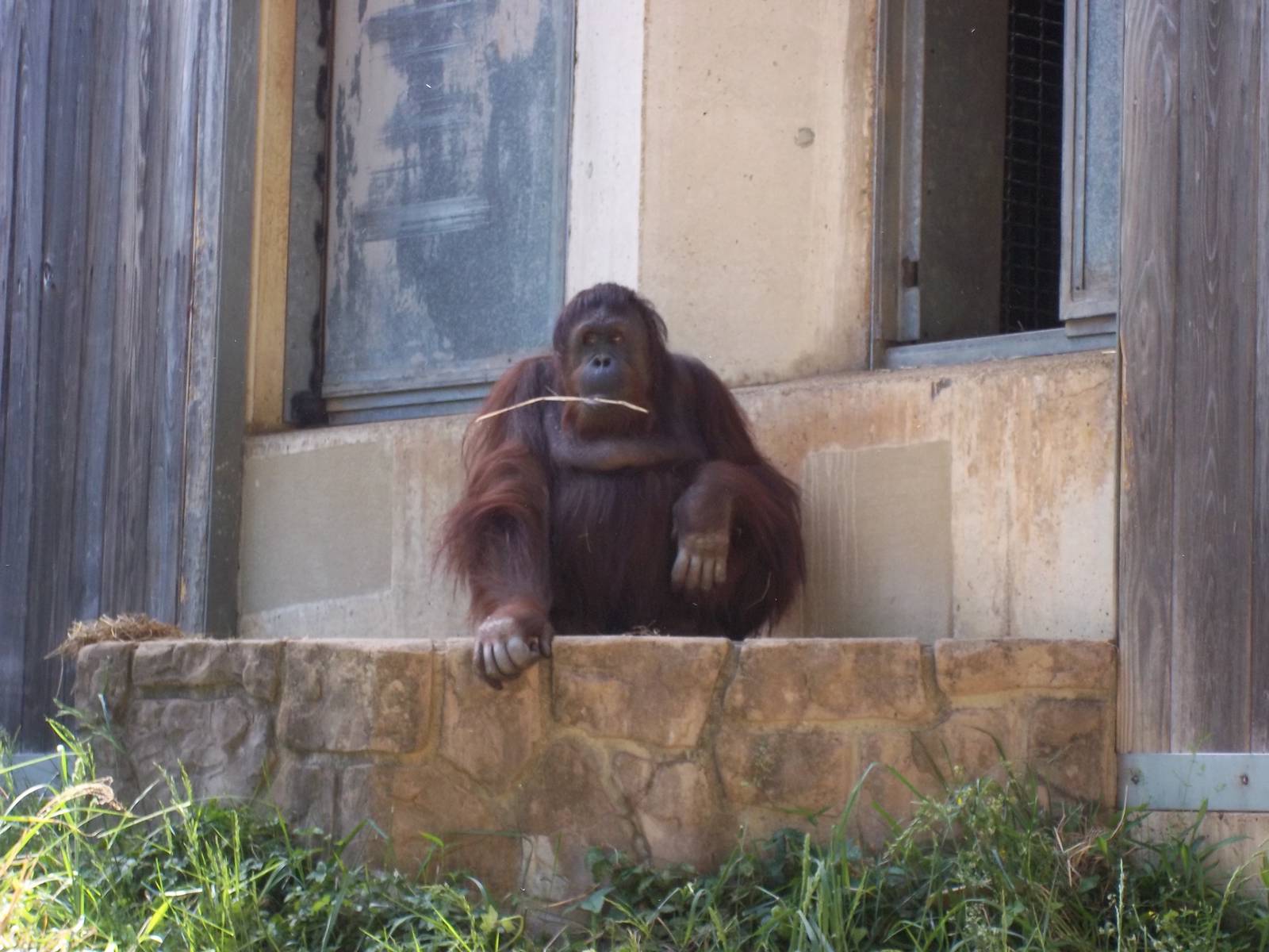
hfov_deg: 18.2
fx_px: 3959
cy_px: 476
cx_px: 634
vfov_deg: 13.7
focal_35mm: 108
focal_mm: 19.5
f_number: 5.6
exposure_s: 1/80
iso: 160
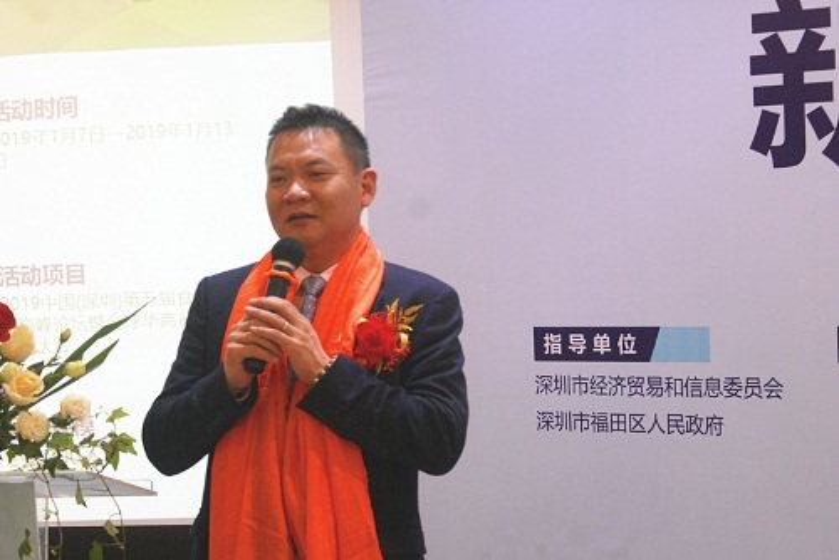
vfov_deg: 15.2
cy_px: 280
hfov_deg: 22.6
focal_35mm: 90
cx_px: 420
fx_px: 2099
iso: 400
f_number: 5.6
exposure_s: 1/25
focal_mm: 60
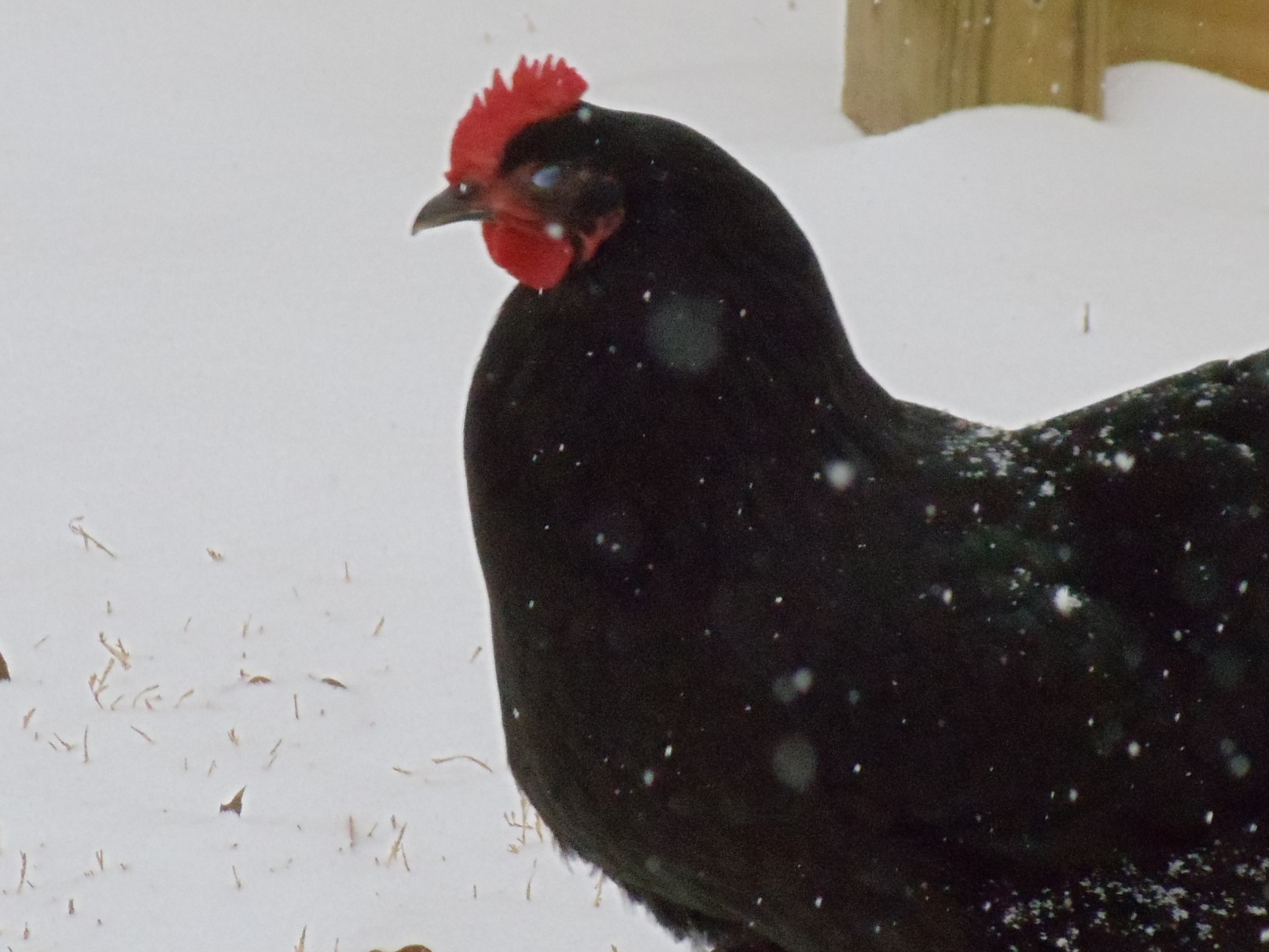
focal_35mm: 334
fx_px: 12246
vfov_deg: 4.5
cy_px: 520
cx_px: 767
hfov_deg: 5.9
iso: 800
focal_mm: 28.34
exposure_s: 1/640
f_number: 5.2
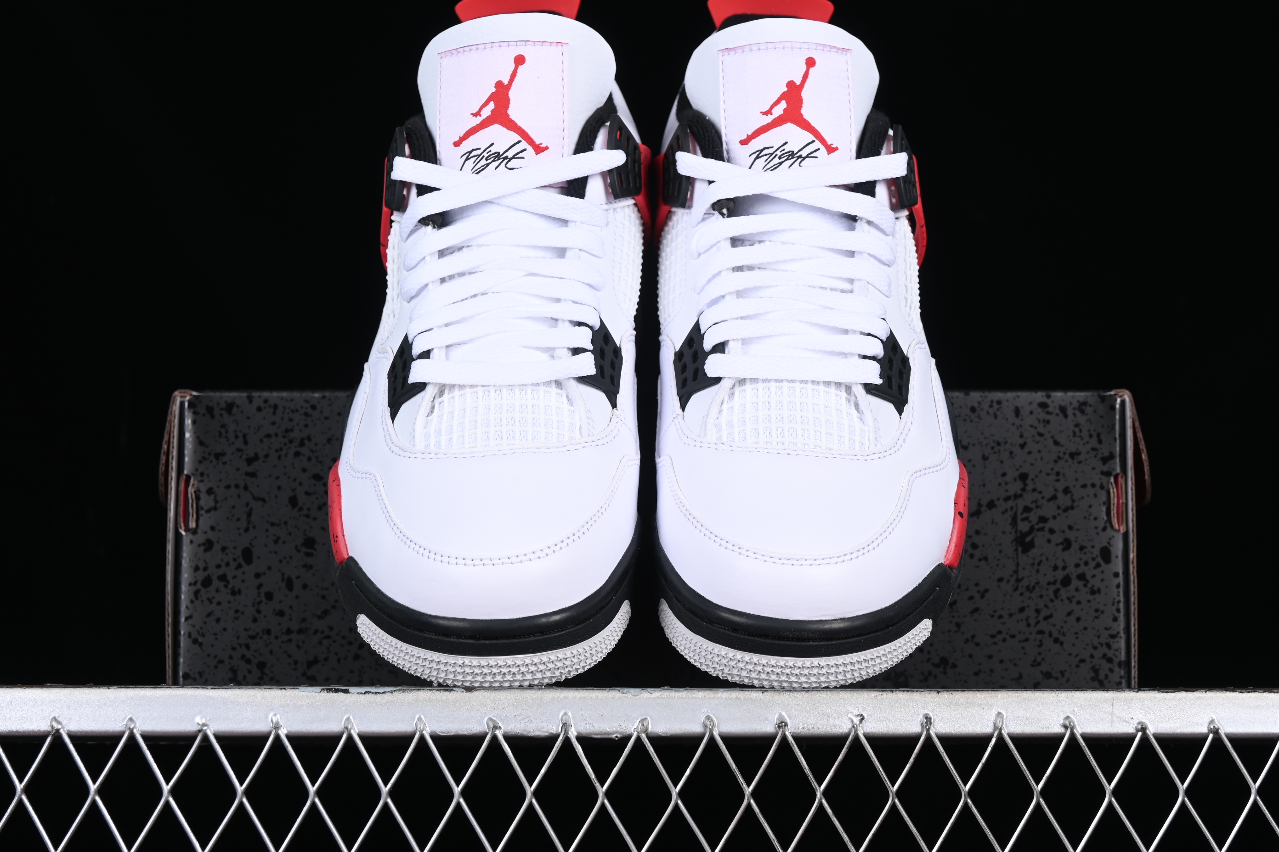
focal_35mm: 75
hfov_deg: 27.0
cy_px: 426
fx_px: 2664
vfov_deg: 18.2
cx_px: 640
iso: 160
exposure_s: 1/80
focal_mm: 50
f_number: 8
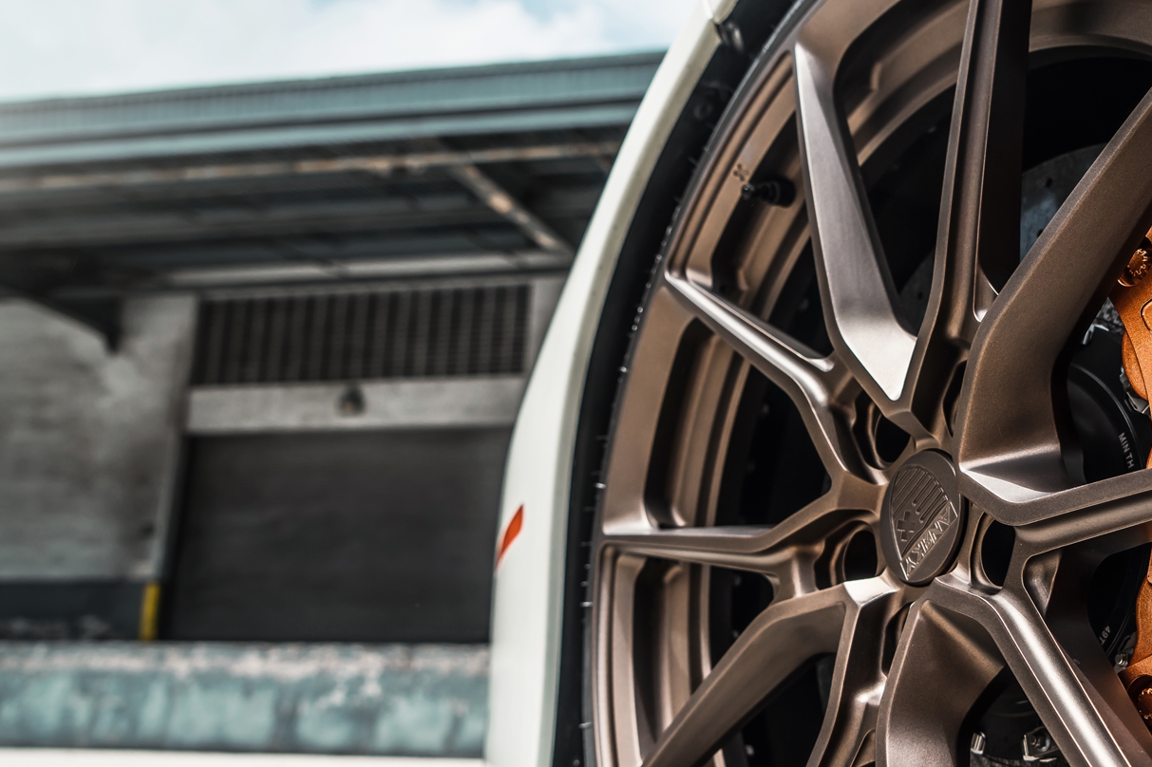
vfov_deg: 35.0
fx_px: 1216
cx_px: 790
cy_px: 441
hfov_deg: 49.6
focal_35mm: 38
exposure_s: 1/200
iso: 100
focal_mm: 24
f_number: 5
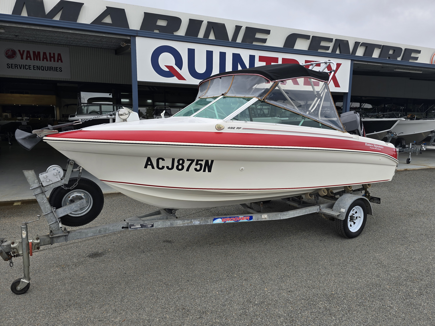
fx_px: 289
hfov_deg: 73.9
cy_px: 163
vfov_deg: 58.9
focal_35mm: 23
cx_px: 218
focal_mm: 6.3
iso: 16
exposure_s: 1/180
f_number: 1.7
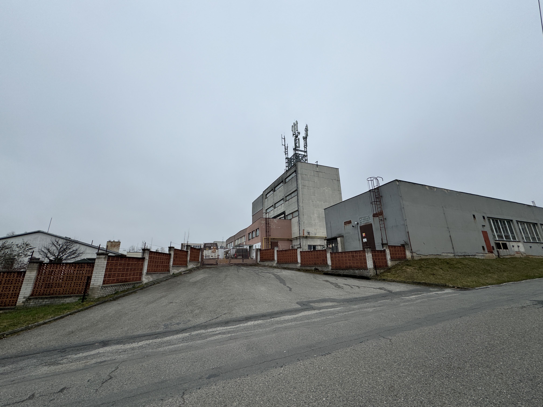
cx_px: 272
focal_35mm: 14
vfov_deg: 85.7
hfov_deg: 102.1
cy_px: 204
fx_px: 220
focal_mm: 2.22
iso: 50
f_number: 2.2
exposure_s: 1/1034
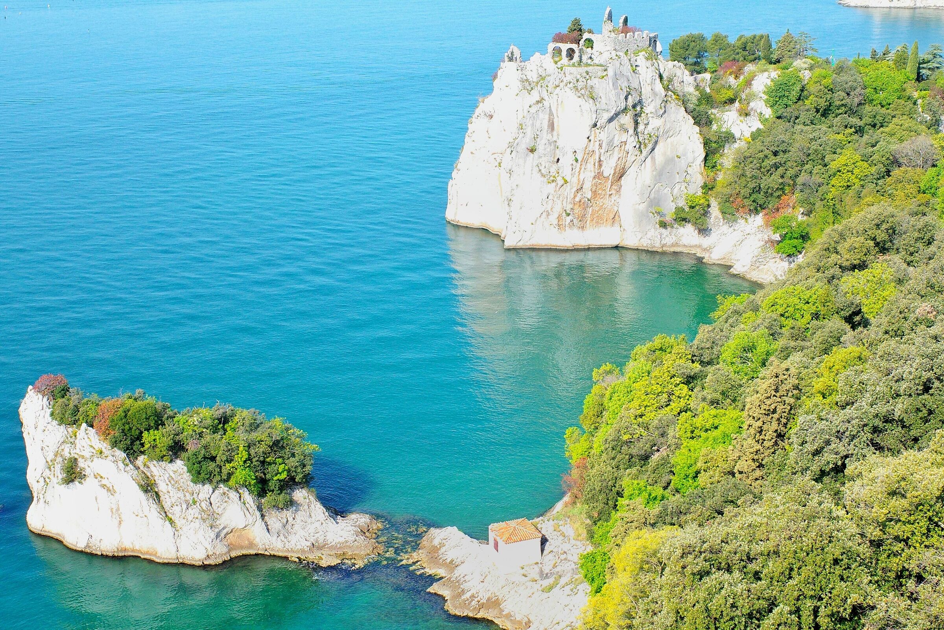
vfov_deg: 27.0
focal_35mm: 50
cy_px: 315
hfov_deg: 39.6
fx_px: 1311
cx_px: 472
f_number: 5.6
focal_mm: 18.3
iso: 200
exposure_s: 1/667
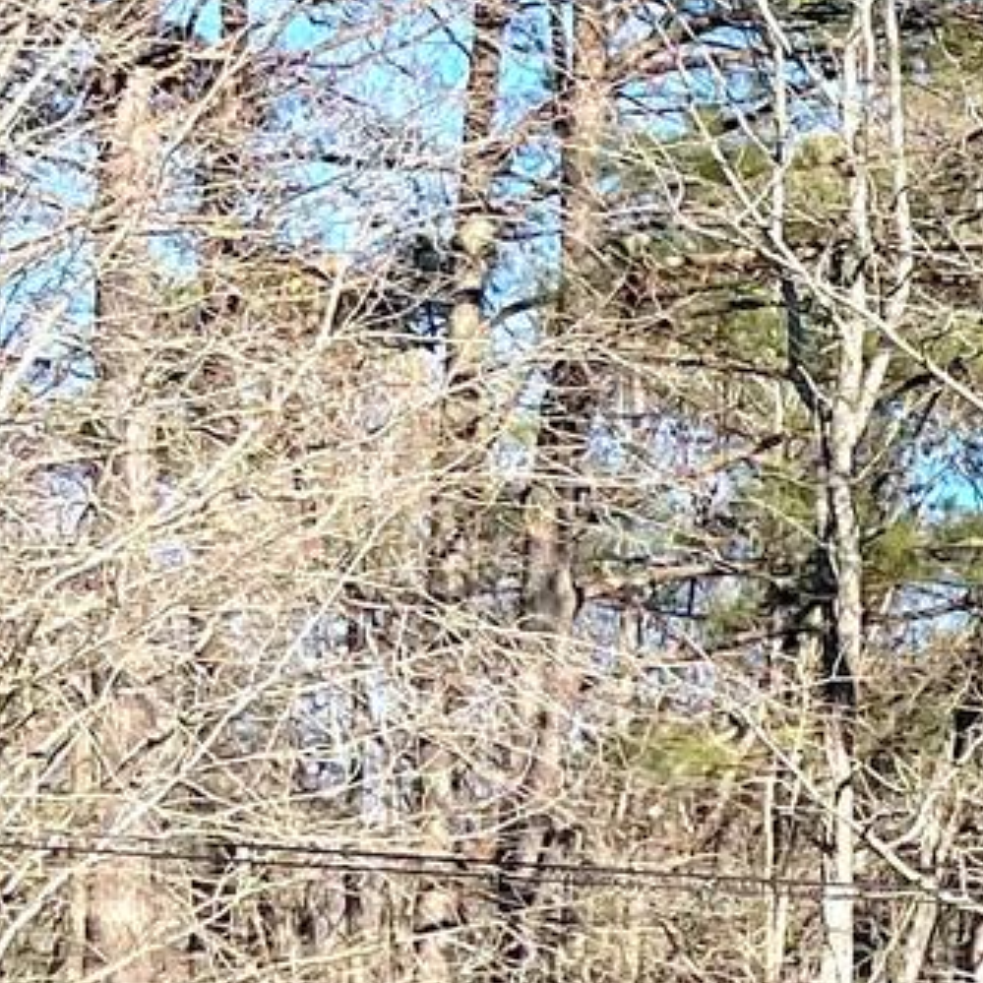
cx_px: 2934
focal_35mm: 136
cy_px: 1184
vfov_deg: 12.5
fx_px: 4369
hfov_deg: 9.8
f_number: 1.6
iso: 32
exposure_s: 1/1553
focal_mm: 5.1
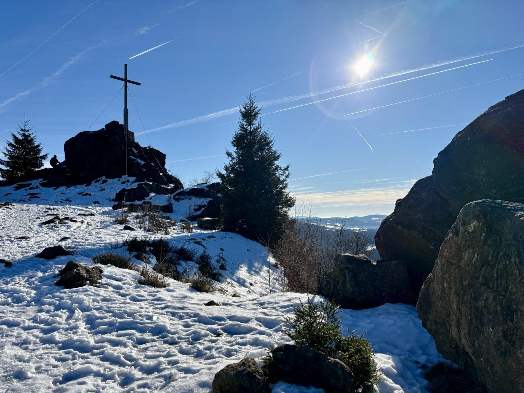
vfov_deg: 53.1
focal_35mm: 26
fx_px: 394
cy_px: 196
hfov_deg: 67.3
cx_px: 262
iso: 50
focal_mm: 5.96
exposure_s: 1/7692
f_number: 1.6
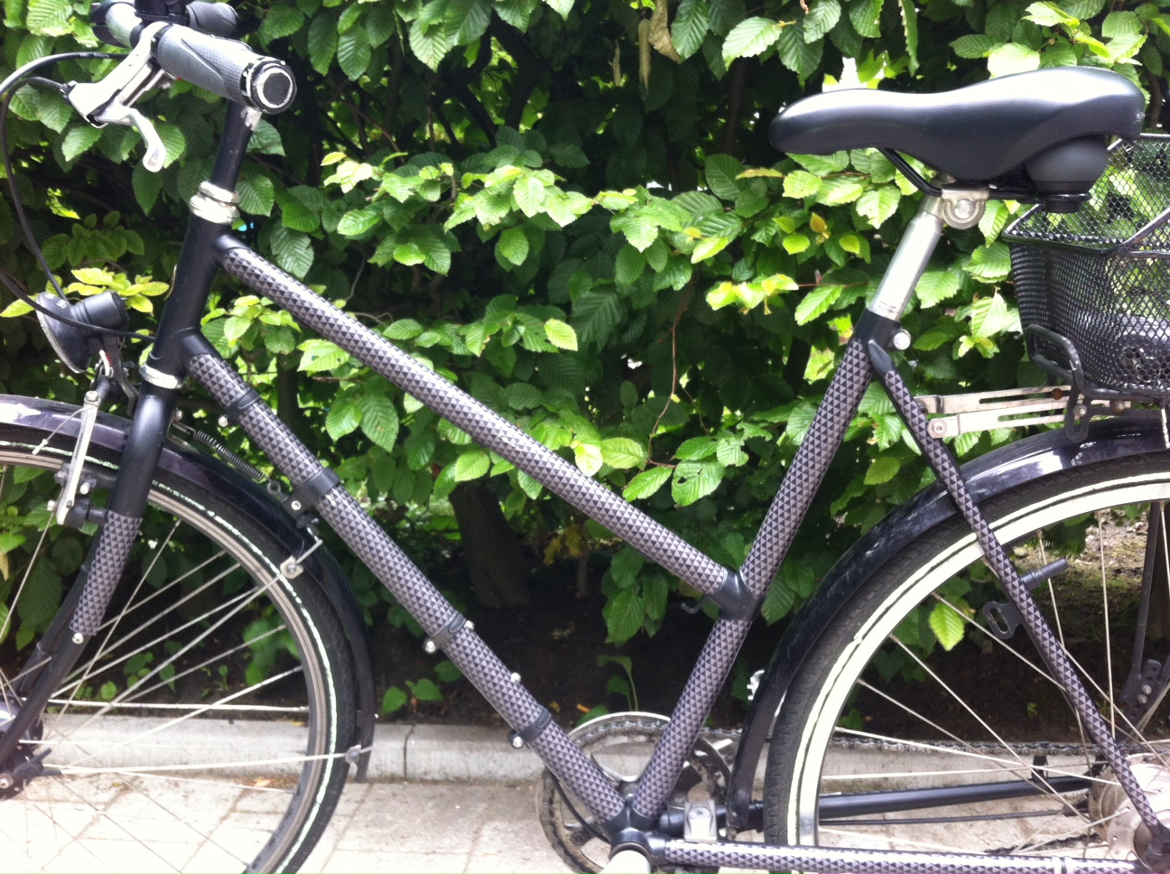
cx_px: 585
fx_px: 1181
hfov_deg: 52.7
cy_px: 437
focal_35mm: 35
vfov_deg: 40.6
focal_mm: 3.85
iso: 80
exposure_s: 1/30
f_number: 2.8
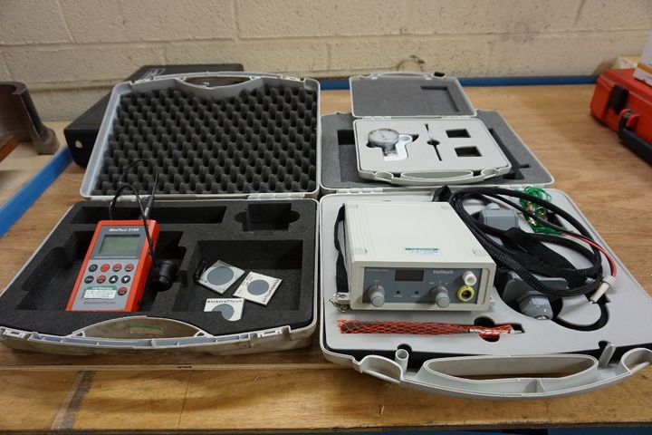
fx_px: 435
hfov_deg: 73.7
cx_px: 326
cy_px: 218
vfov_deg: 53.1
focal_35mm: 24
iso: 640
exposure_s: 1/60
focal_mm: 16
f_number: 4
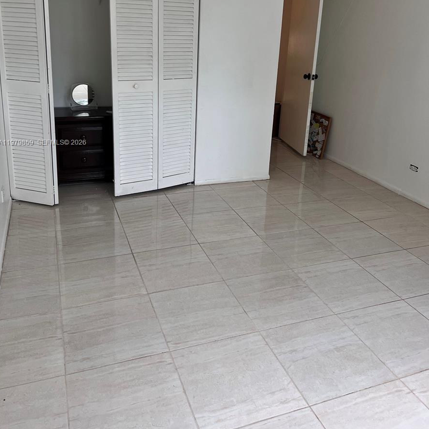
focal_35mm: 31
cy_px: 143
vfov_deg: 51.6
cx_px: 214
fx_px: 435
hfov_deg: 52.5
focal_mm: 5.7
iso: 100
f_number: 1.5
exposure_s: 1/121
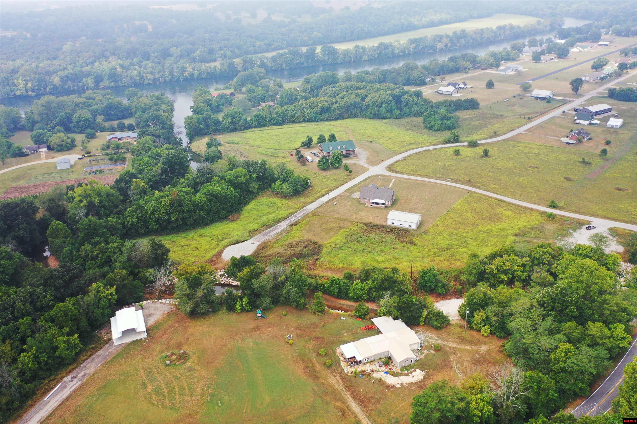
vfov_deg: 46.4
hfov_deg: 65.5
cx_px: 318
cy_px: 212
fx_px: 495
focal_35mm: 28
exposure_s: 1/640
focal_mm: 10.26
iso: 100
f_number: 2.8
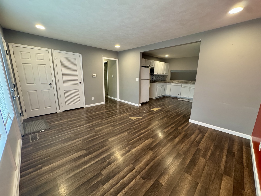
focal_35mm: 14
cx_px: 130
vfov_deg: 85.7
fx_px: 106
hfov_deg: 102.1
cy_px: 98
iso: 250
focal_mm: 2.22
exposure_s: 1/60
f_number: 2.2
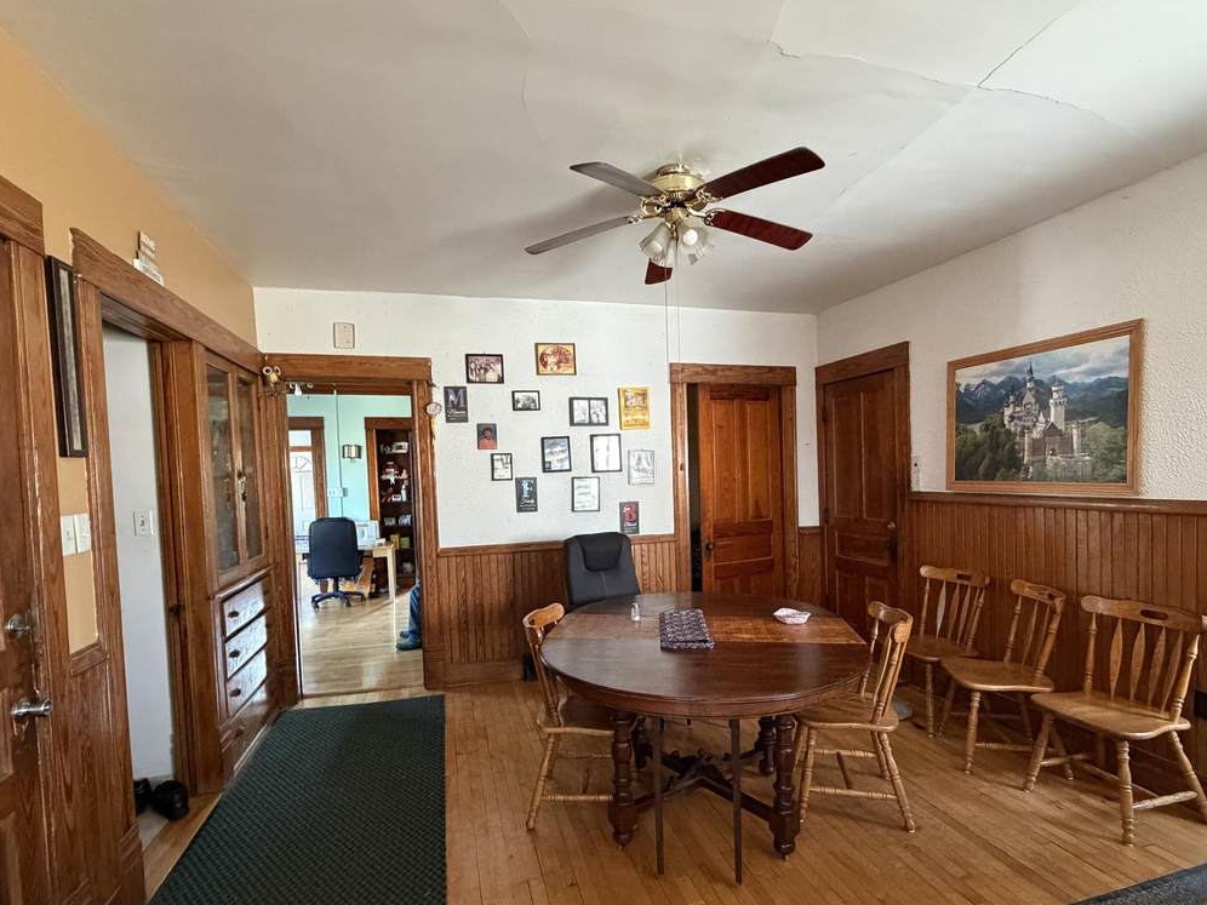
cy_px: 498
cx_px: 616
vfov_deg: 71.4
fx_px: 628
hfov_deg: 87.7
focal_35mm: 18
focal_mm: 2.22
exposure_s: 1/60
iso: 800
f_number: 2.2
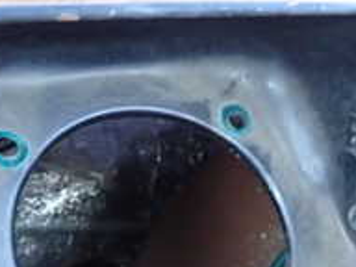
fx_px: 802
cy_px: 261
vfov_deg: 18.4
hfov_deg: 21.8
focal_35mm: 78
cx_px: 499
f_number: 5.6
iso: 800
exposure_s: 1/10
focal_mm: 4.5
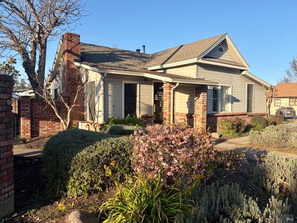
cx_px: 148
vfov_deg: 53.1
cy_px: 112
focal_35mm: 26
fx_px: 223
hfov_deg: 67.3
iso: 50
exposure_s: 1/1667
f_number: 1.6
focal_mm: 5.96
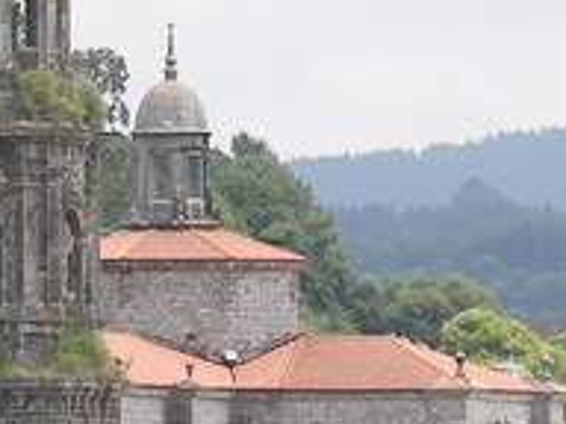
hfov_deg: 2.5
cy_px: 238
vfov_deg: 1.9
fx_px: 12901
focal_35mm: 789
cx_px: -212
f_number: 3.6
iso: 50
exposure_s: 1/320
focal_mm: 31.6
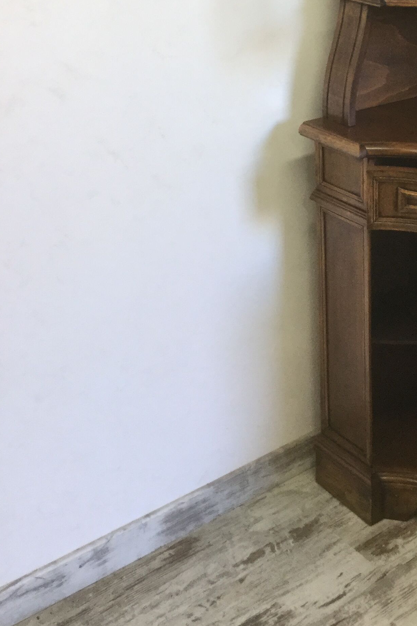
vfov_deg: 33.6
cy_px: 90
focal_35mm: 57
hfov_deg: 22.9
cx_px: 412
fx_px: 990
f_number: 2.4
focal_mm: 3.3
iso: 50
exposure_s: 1/33
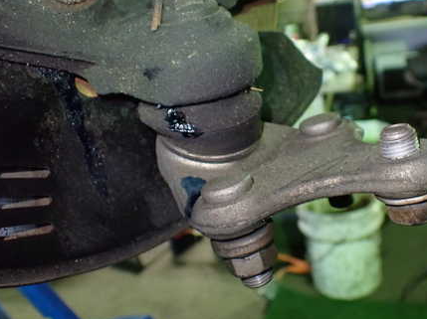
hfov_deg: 44.5
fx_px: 518
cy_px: 125
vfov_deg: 34.2
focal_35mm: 42
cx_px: 262
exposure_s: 1/50
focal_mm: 5.4
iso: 800
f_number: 2.3
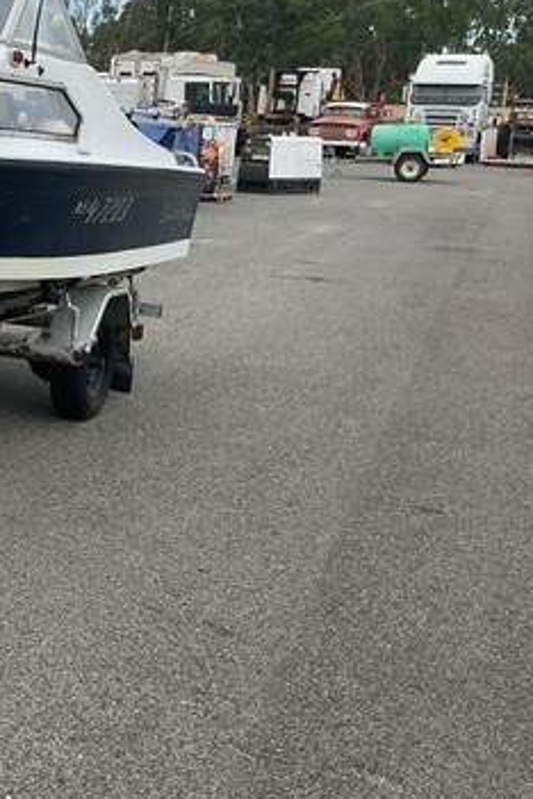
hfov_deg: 22.0
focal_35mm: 55
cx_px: -169
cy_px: 335
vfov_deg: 36.2
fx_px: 1221
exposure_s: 1/1534
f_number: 1.8
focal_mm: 3
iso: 16
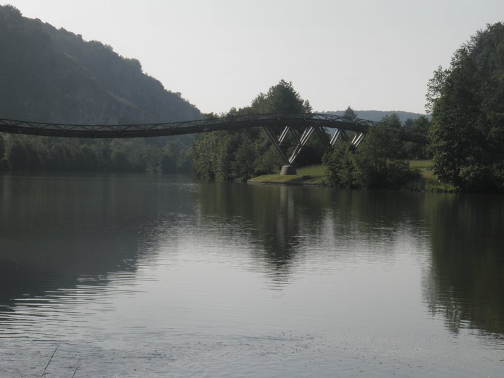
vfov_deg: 17.4
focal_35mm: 85
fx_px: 1238
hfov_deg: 23.0
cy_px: 189
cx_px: 252
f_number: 13.3
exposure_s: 1/125
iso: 64
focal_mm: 14.9
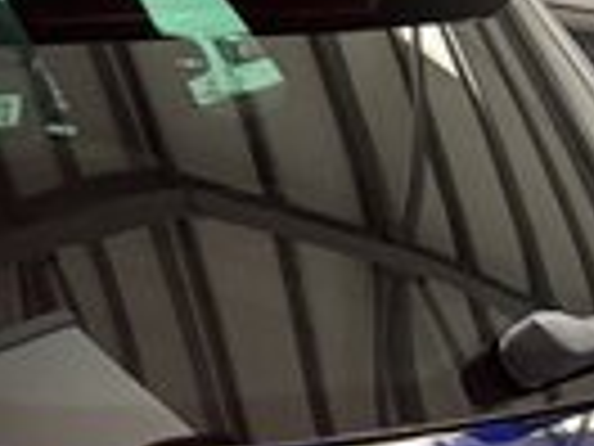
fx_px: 2488
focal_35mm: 145
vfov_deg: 9.9
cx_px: -585
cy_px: 676
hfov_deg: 12.1
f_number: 1.78
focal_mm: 6.76
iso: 500
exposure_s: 1/50
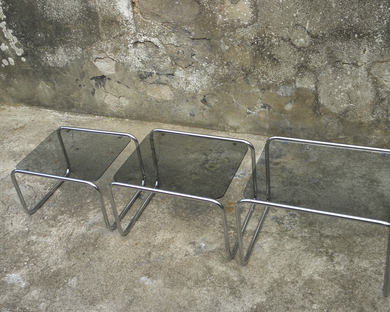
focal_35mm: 41
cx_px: 207
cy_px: 156
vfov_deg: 36.5
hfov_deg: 44.8
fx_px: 473
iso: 100
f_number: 3.8
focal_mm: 7.1
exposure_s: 1/250
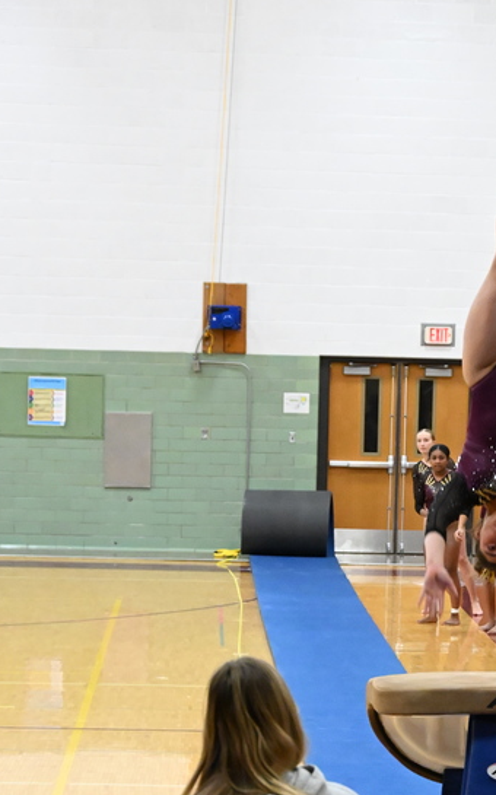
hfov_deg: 9.4
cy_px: 678
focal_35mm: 138
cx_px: 456
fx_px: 2989
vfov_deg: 15.0
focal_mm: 72
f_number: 6.3
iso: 14400
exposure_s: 1/320
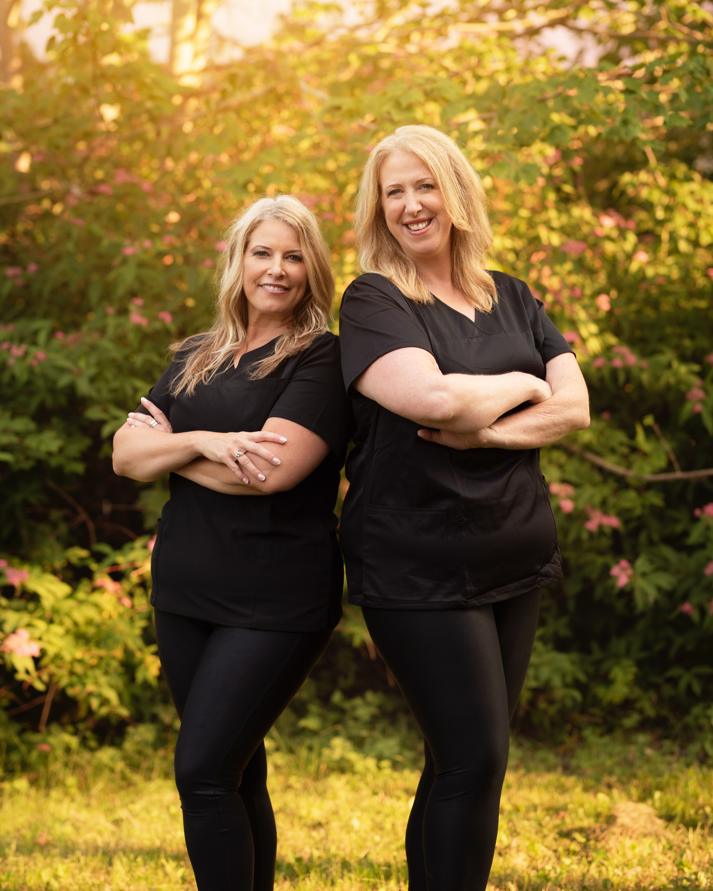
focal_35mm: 96
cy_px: 383
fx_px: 2532
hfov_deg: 16.0
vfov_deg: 19.9
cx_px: 356
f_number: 2.2
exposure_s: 1/500
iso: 100
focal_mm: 85
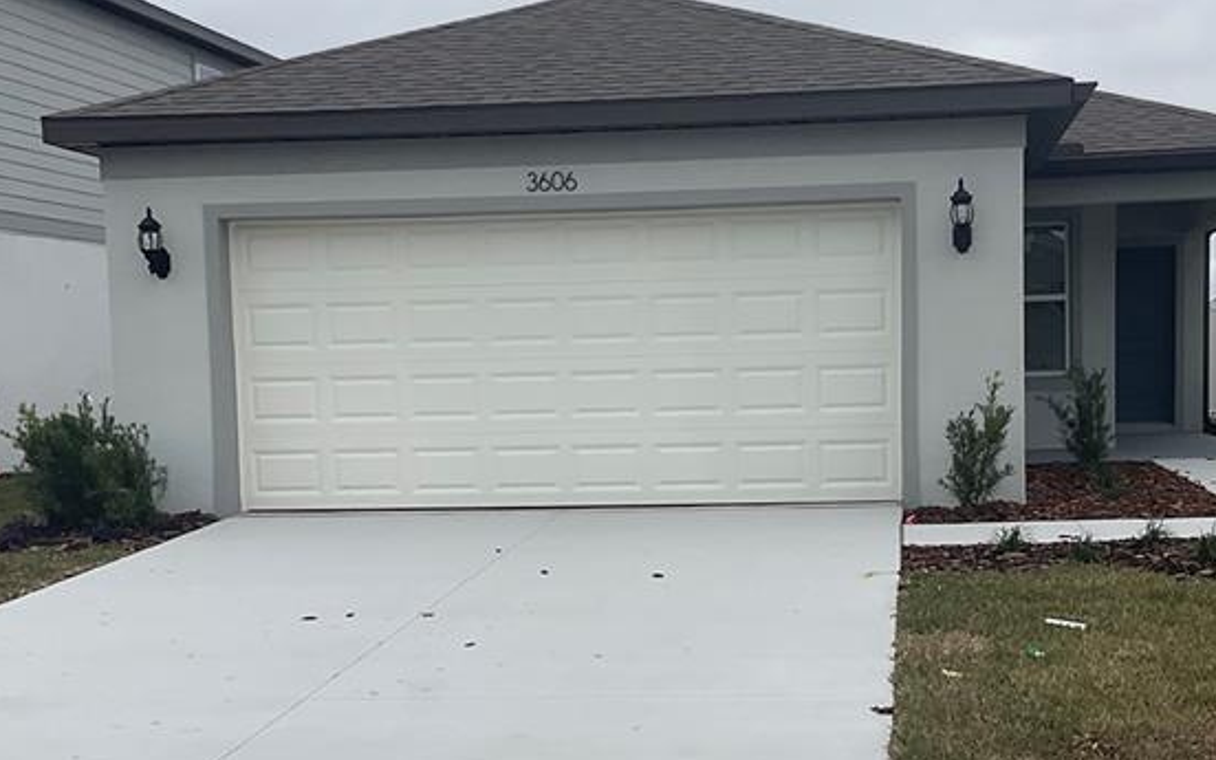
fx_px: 1889
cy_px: 526
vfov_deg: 22.6
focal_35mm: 57
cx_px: 696
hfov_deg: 35.6
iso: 16
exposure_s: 1/1912
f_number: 1.8
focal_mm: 3
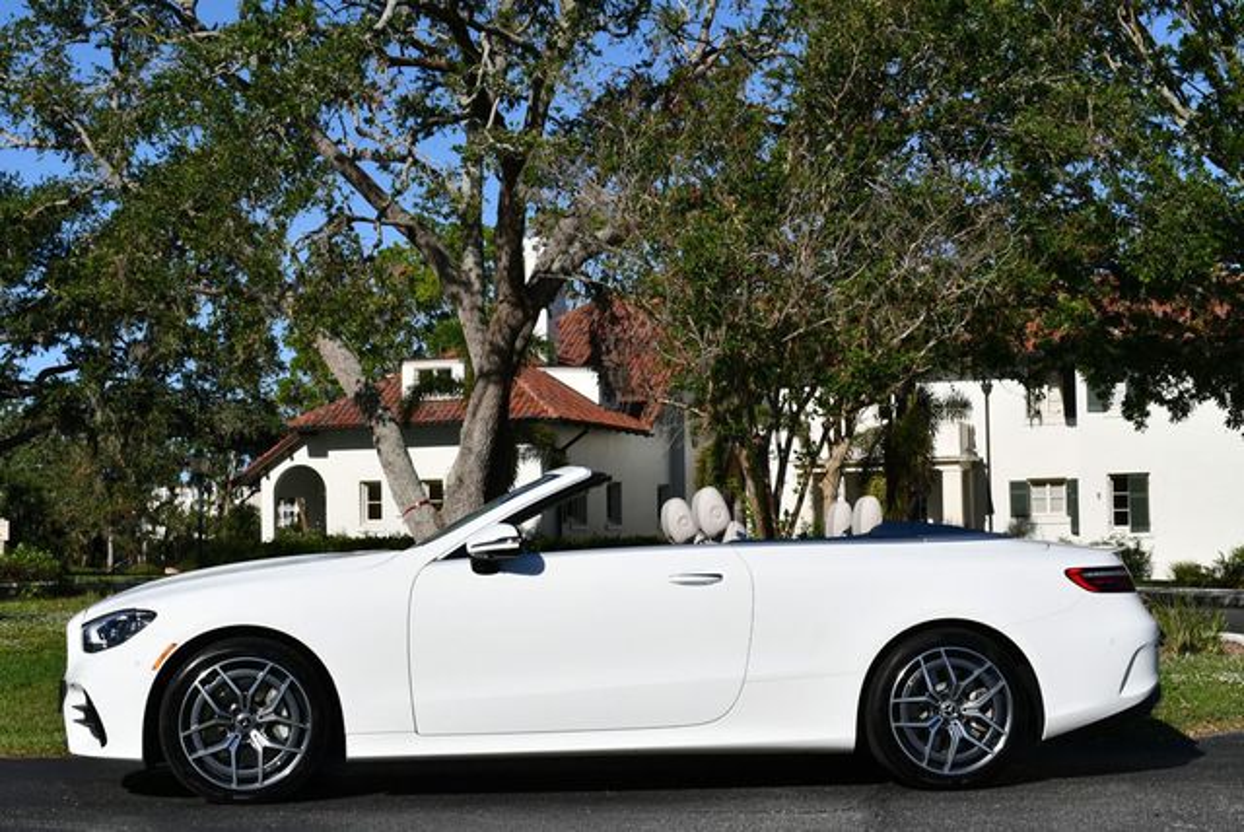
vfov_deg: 24.2
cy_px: 416
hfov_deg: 35.6
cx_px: 622
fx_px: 1937
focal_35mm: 56
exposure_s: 1/400
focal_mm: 28
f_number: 10
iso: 100
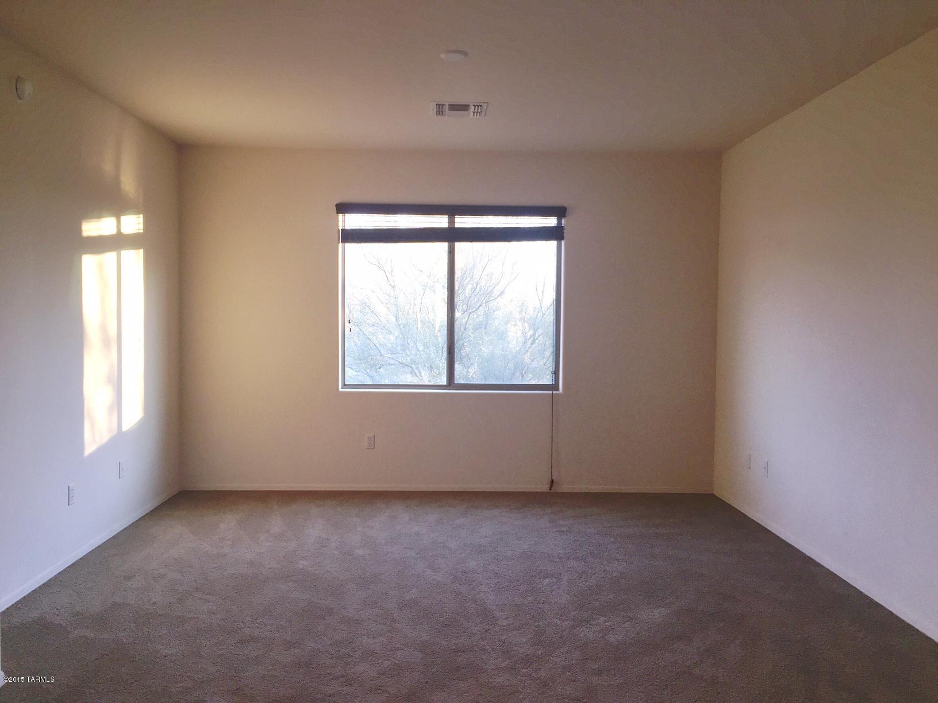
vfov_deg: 48.2
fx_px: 786
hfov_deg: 61.7
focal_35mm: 29
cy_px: 352
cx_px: 469
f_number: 2.2
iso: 32
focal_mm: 4.15
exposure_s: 1/30
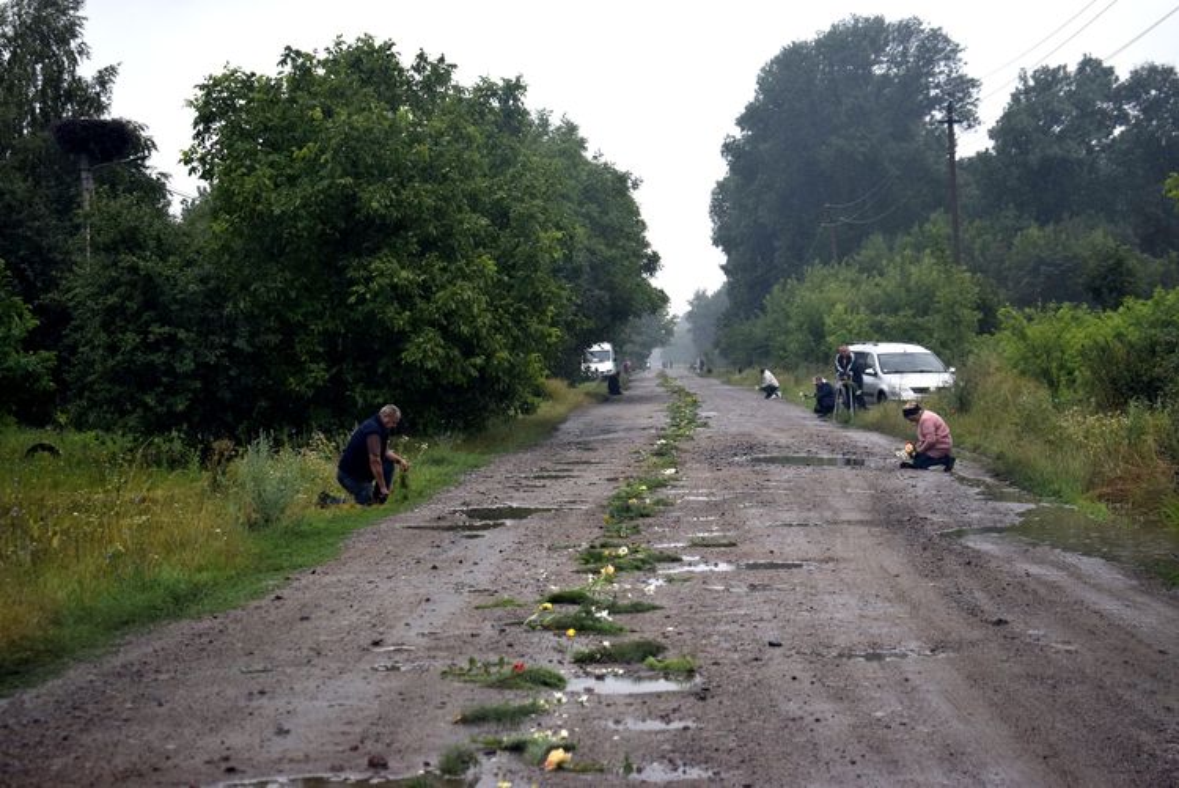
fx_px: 2703
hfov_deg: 24.6
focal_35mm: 82
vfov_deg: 16.6
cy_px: 394
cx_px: 590
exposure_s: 1/640
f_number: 5.6
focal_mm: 55
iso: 800
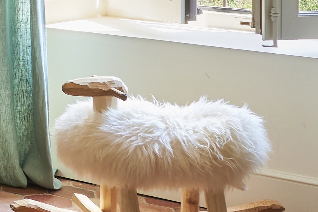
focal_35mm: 127
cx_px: -364
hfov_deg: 13.3
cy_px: -127
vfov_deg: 10.4
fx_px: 1122
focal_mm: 24
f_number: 11
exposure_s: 1/2.5
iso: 100
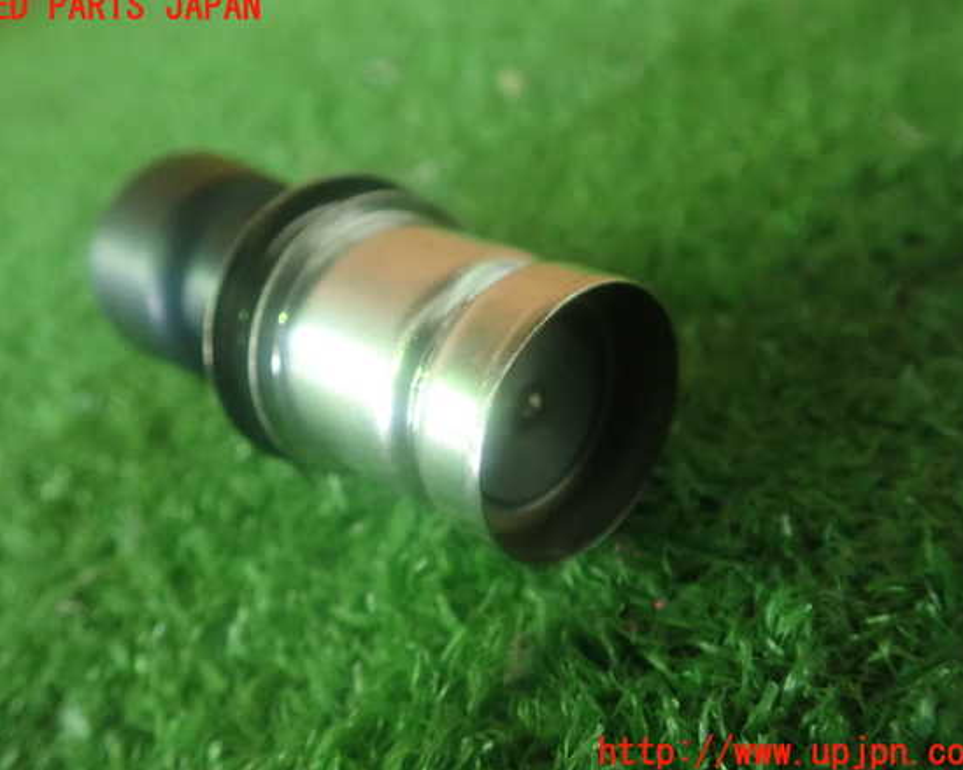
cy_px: 381
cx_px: 468
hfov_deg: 55.7
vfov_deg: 45.8
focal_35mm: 32
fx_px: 912
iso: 1250
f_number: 2.3
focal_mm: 5.5
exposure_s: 1/30
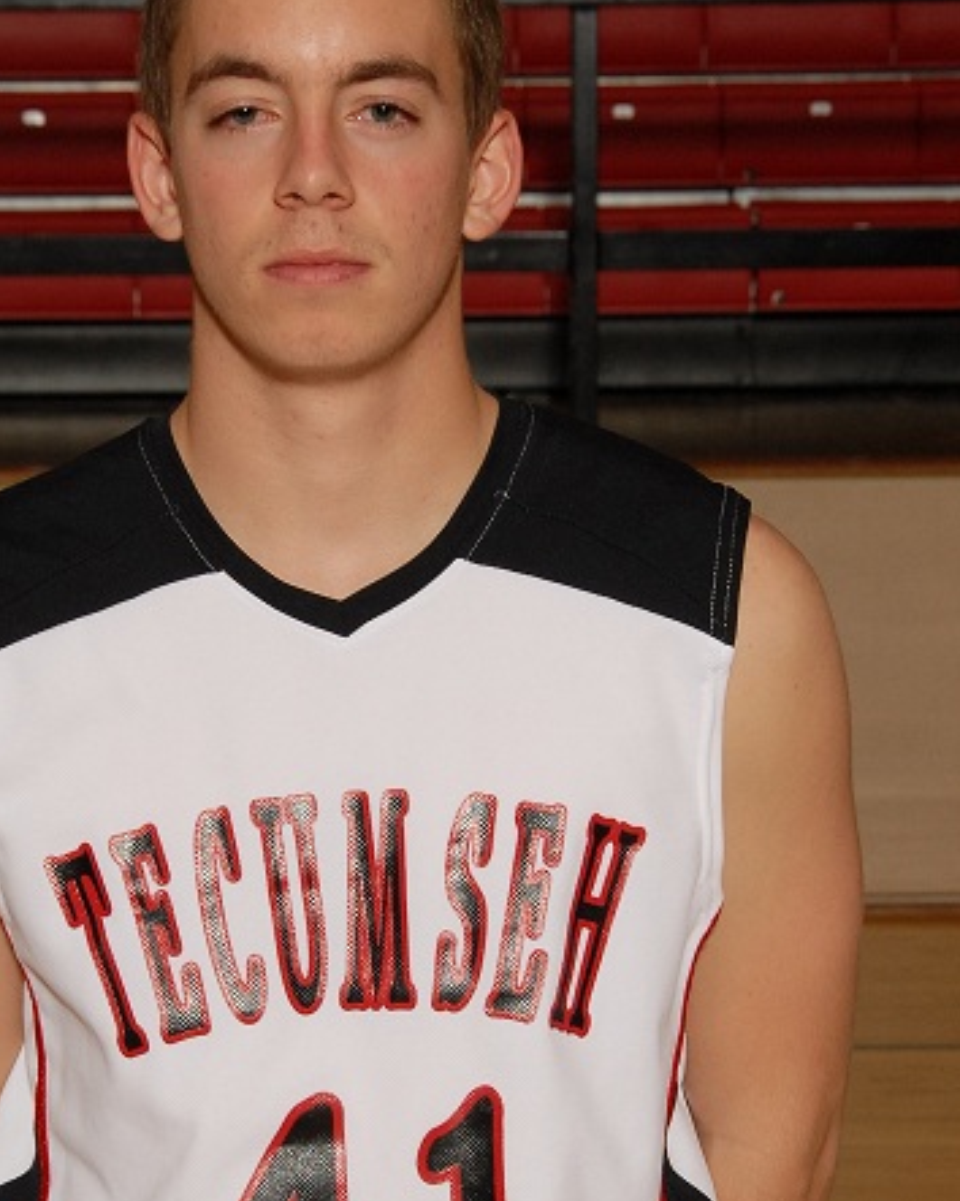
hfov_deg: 10.0
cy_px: 775
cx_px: 347
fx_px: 5473
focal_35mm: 154
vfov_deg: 12.5
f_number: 10
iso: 400
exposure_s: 1/125
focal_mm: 50
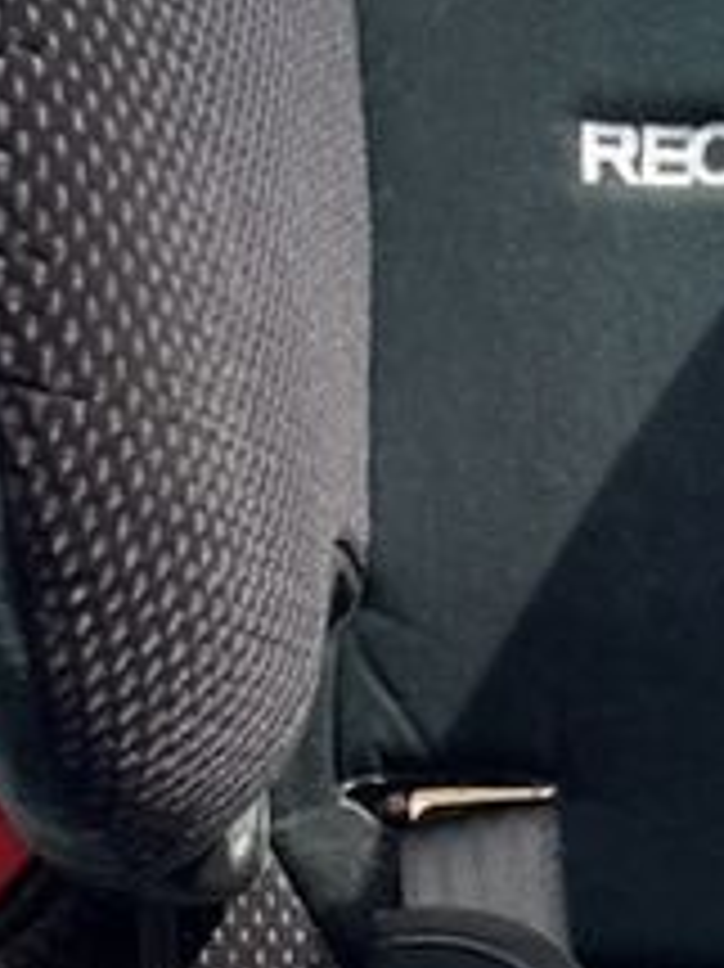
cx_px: 636
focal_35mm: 121
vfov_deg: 14.0
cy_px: 1882
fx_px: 3378
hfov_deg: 12.2
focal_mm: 5.7
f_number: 1.5
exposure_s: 1/547
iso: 50
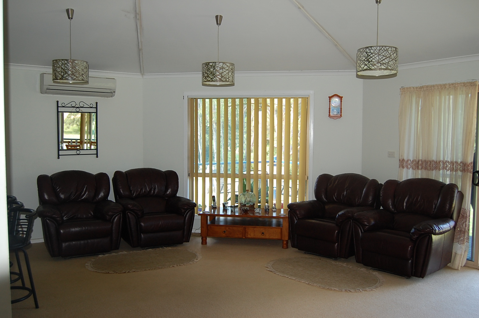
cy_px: 159
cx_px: 240
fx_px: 439
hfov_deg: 57.3
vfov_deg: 39.9
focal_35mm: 33
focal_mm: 22
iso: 400
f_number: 3.8
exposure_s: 1/60
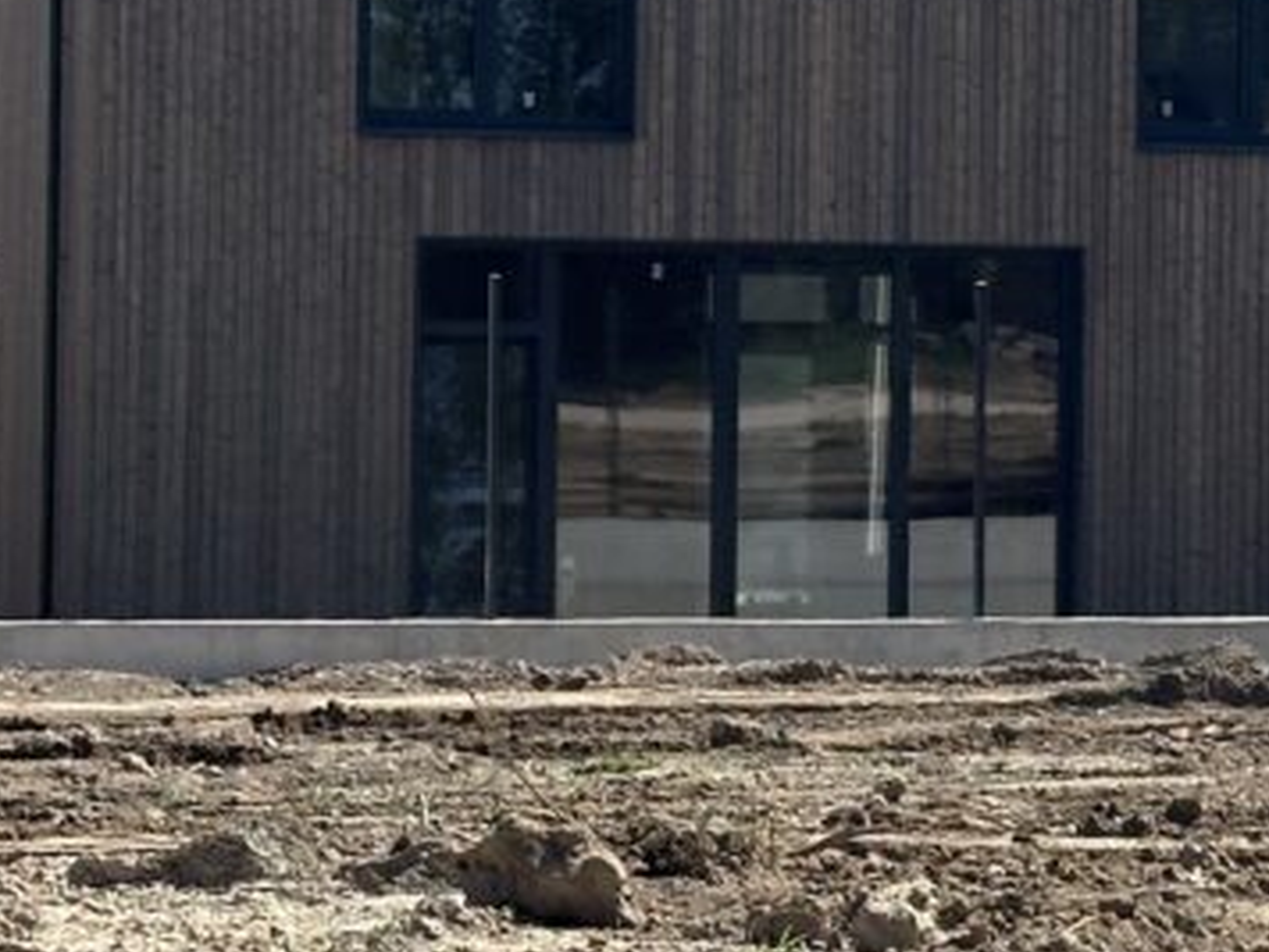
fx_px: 5059
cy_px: -339
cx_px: 1002
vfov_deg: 10.5
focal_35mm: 138
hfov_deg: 14.2
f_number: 1.78
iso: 64
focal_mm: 6.86
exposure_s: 1/4566
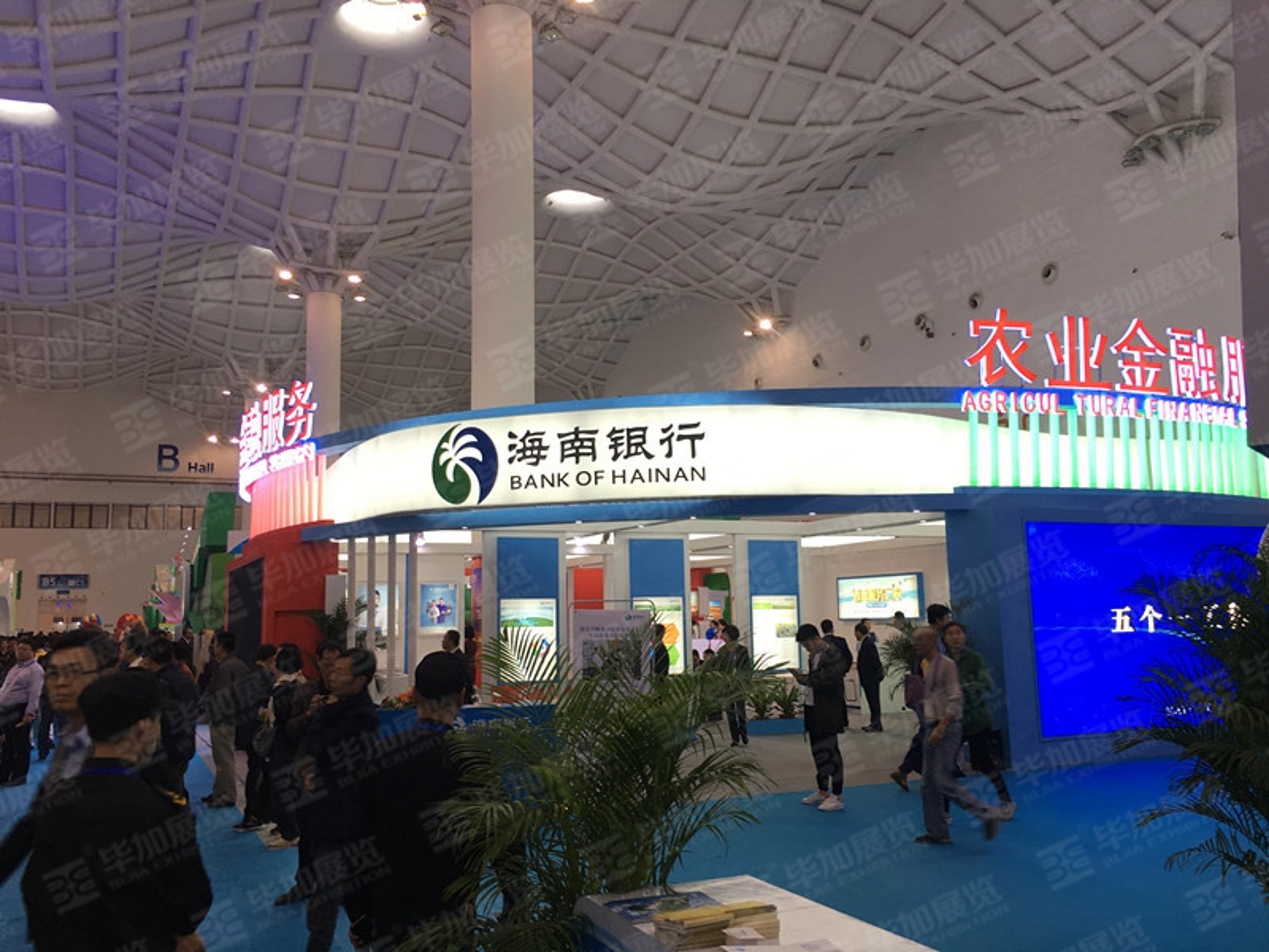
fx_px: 1063
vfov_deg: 48.2
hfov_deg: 61.7
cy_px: 476
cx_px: 634
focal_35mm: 29
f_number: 2.2
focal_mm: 4.15
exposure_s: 1/50
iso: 32
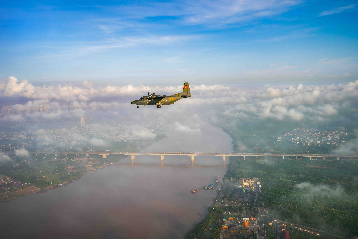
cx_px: 179
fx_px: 338
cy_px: 120
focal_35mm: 34
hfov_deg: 55.8
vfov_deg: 38.9
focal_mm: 34
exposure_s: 1/5000
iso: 400
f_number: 4
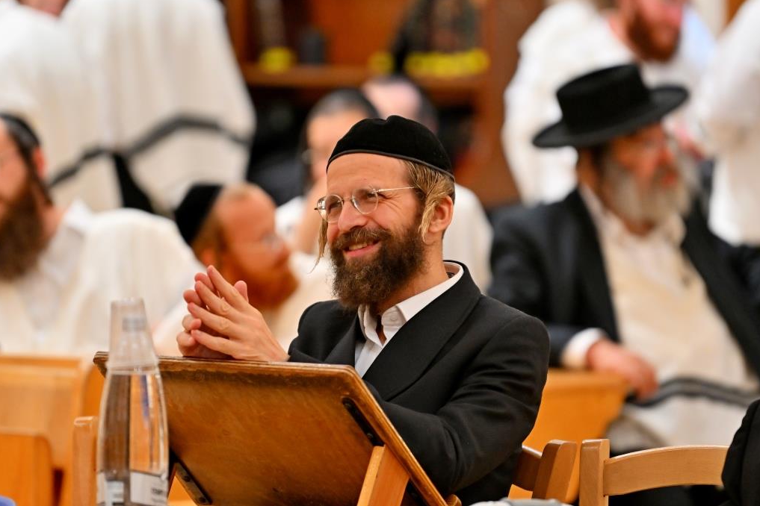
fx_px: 6375
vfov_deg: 4.6
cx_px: 379
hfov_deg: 6.8
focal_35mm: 302
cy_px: 252
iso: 500
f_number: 2.8
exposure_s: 1/160
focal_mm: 200
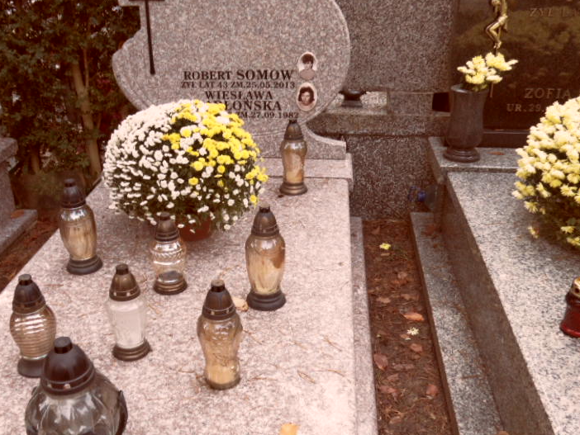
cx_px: 249
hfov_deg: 52.4
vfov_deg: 40.7
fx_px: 587
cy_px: 221
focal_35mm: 35
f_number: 3.2
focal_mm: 3.9
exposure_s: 1/90
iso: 80
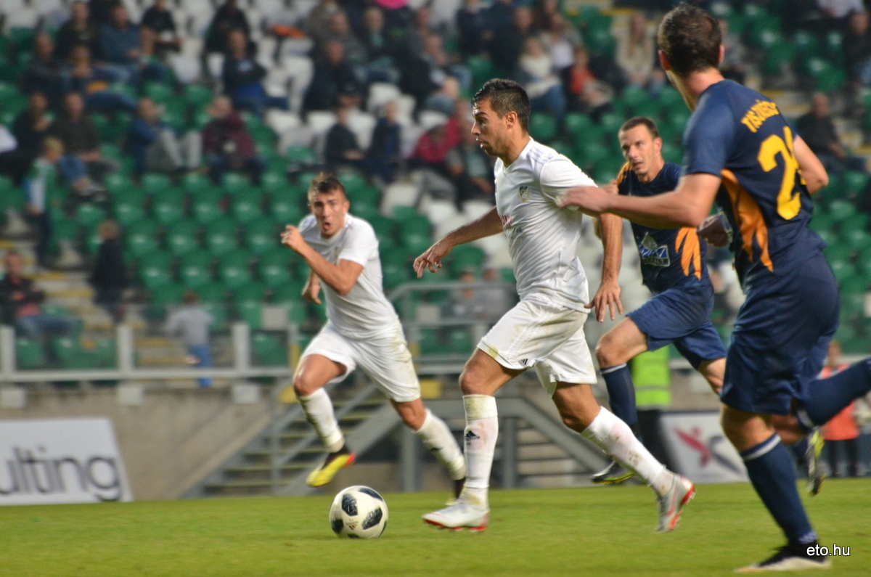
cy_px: 288
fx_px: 10866
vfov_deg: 3.0
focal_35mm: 450
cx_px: 436
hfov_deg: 4.6
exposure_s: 1/200
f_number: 5.6
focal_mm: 300
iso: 1600
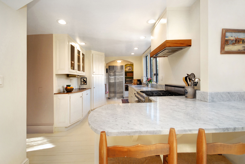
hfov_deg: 100.3
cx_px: 122
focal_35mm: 15
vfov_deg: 77.5
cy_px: 82
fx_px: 102
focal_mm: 10
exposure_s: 1/60
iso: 400
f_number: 5
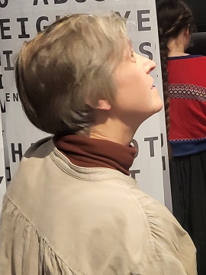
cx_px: 206
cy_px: 92
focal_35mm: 77
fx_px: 611
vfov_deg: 25.2
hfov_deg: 18.6
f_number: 1.8
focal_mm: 5.4
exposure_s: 1/50
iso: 640
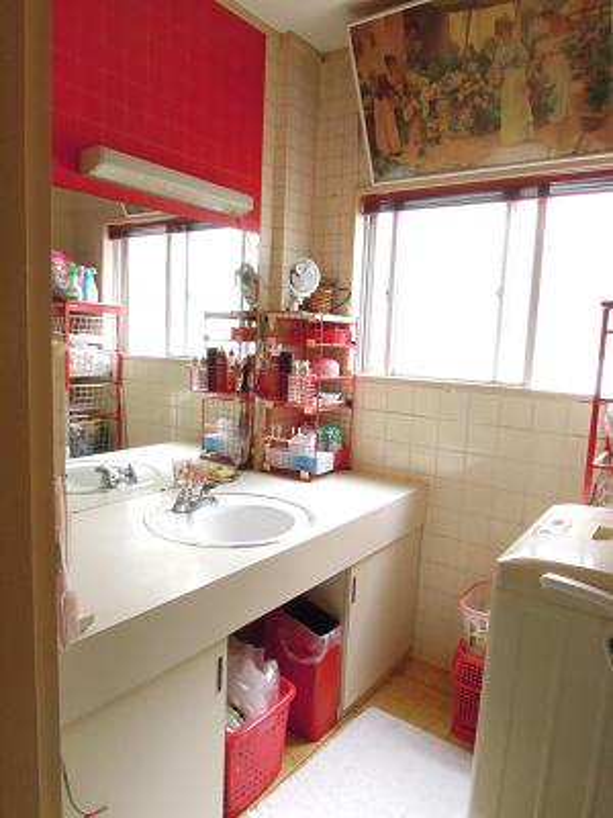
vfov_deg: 71.6
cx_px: 306
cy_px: 409
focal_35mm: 24
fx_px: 567
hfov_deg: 56.8
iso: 1600
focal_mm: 4.3
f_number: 8
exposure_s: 1/5
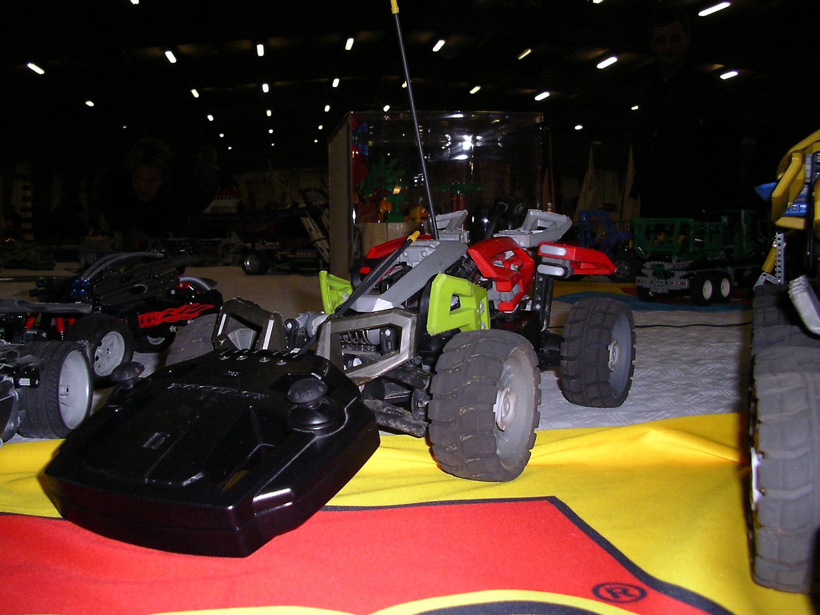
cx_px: 410
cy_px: 308
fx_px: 876
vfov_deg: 38.7
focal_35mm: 37
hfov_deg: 50.1
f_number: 2.8
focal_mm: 5.7
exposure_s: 1/60
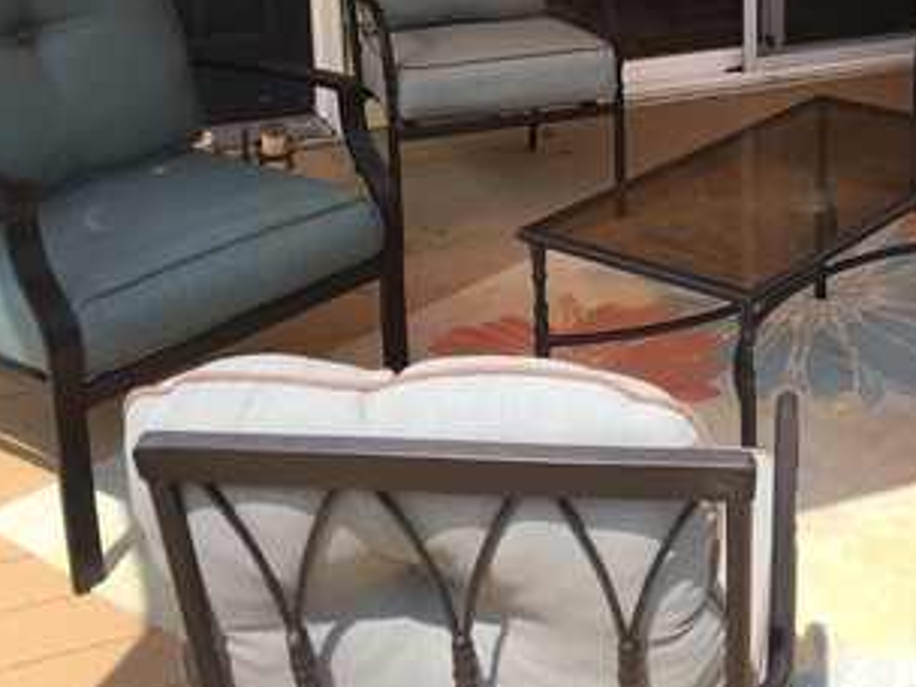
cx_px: 693
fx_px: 1614
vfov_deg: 23.2
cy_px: 33
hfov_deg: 31.1
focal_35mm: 61
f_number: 2.2
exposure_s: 1/818
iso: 25
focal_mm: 4.15
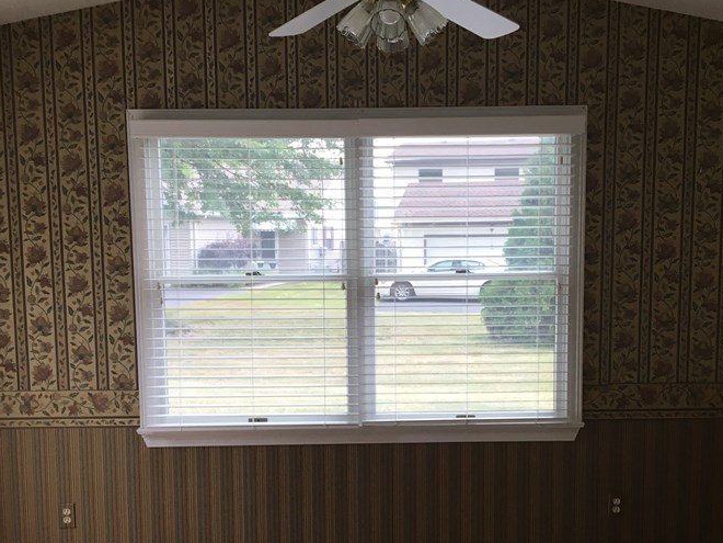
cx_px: 378
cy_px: 344
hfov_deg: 42.1
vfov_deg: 32.0
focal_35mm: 45
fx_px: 940
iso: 25
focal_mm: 4.15
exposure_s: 1/40
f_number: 2.2
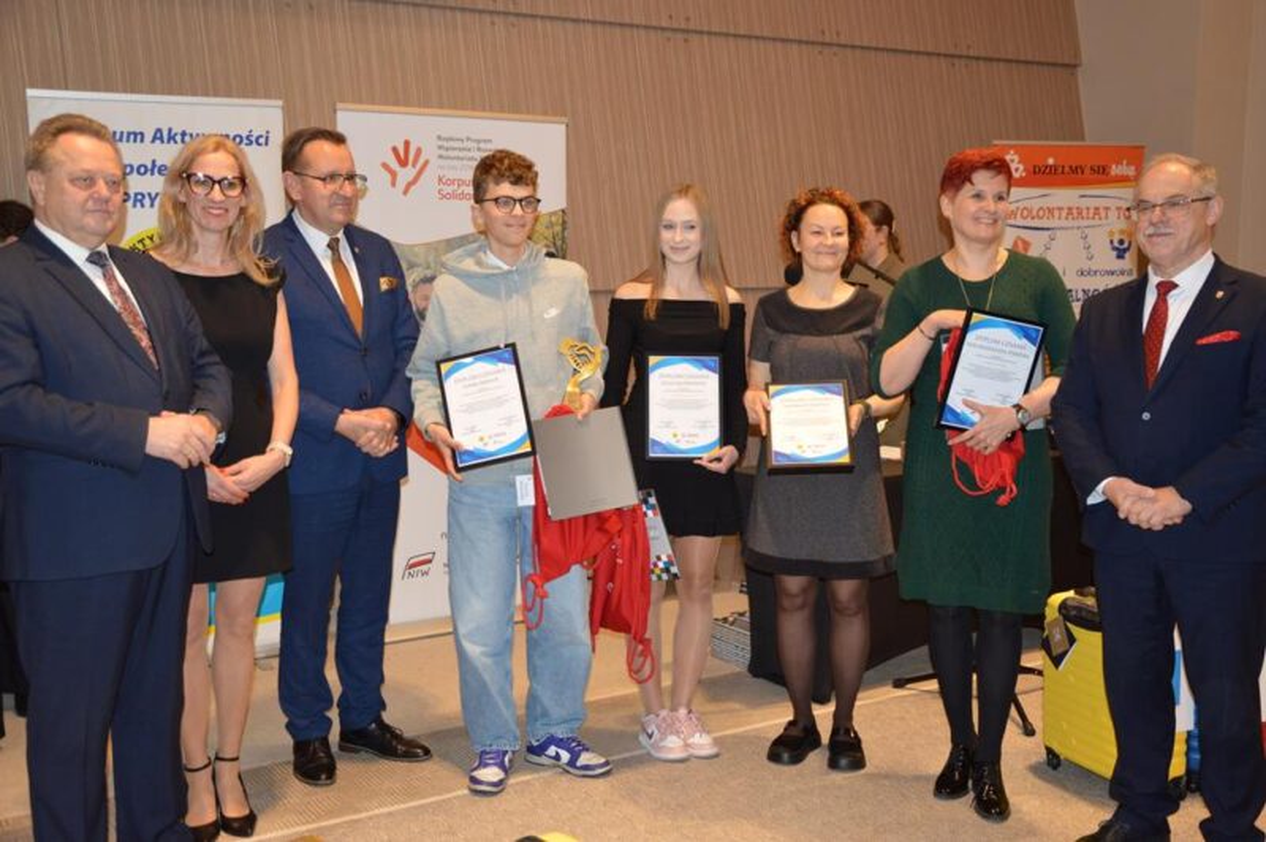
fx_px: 1370
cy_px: 421
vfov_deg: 34.2
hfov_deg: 49.6
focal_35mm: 39
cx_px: 633
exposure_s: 1/60
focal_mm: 26
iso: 900
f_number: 4
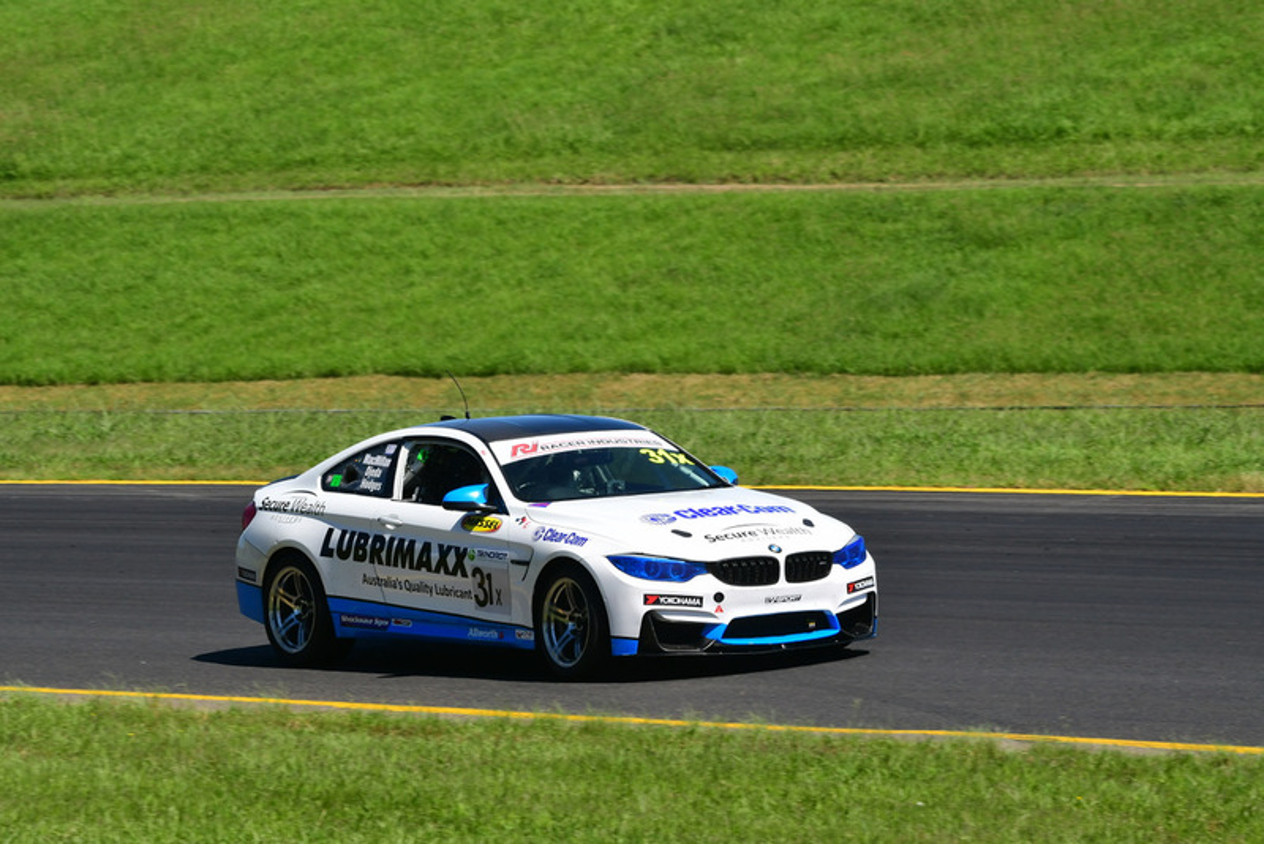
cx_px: 632
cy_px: 422
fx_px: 10537
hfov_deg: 6.9
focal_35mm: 300
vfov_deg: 4.6
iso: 400
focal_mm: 200
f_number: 11
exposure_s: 1/640
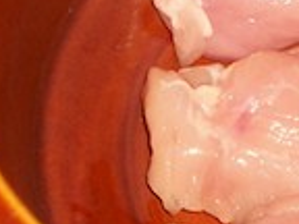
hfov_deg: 15.8
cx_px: 388
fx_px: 1019
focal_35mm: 118
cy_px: 34
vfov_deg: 12.5
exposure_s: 1/60
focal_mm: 5.7
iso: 120
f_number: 2.8
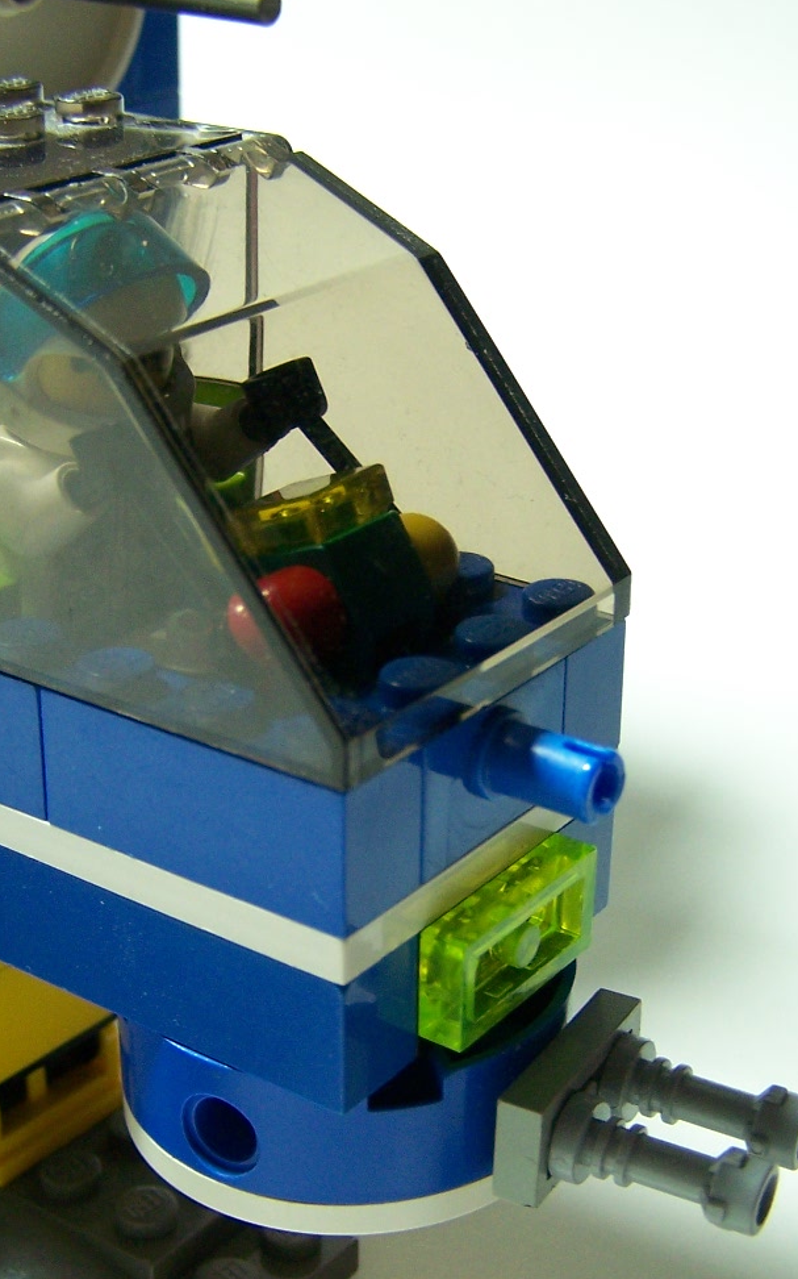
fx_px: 2159
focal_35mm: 62
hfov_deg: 20.9
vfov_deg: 32.9
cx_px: 360
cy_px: 713
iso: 125
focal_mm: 6.3
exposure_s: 1/30
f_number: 2.8
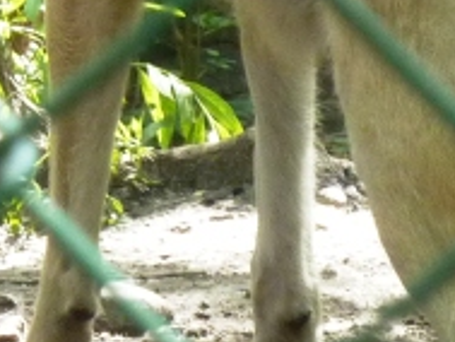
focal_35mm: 693
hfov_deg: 2.9
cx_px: -84
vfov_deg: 2.1
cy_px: -185
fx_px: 9115
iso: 200
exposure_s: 1/50
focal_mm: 21
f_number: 4.4
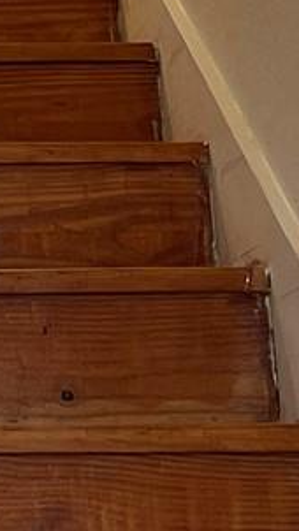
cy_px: -309
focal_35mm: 192
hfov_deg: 6.2
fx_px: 2705
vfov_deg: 10.7
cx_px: -278
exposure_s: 1/60
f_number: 1.6
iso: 125
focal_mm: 5.1
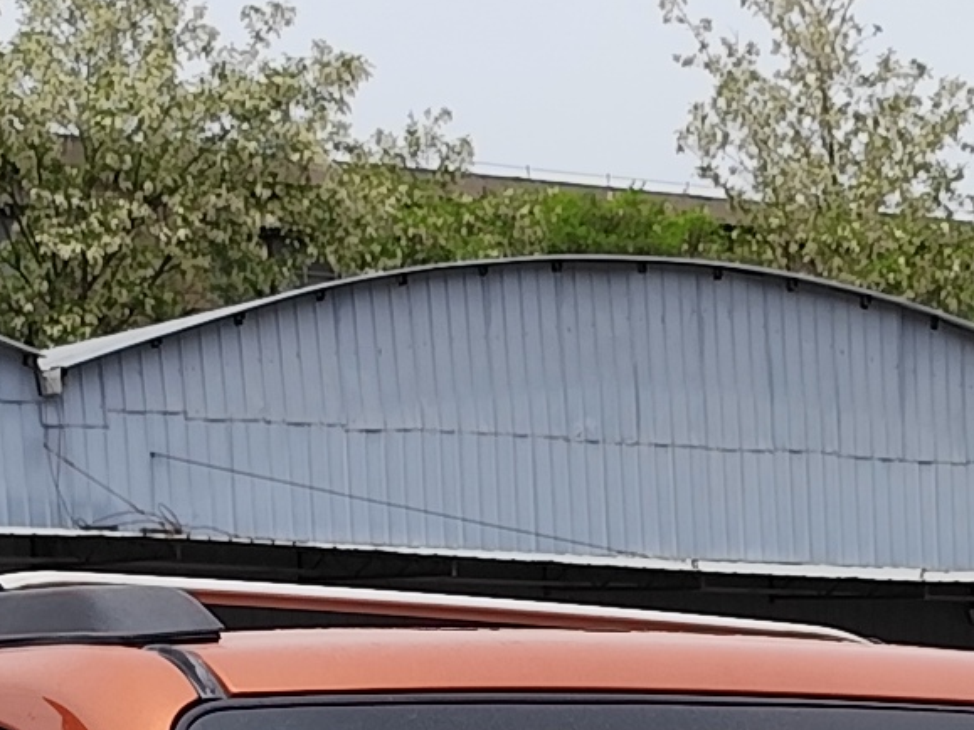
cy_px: 1568
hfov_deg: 12.0
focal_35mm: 162
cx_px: 1122
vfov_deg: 8.6
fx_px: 4557
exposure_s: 1/926
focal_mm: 6.14
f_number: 1.65
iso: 50
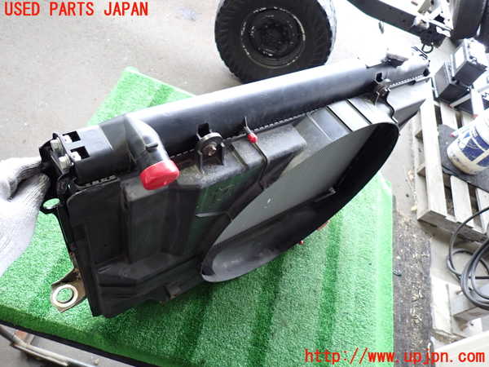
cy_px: 184
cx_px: 244
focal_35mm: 25
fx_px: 353
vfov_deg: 54.9
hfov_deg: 69.4
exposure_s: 1/30
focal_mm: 4.5
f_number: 2
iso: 200
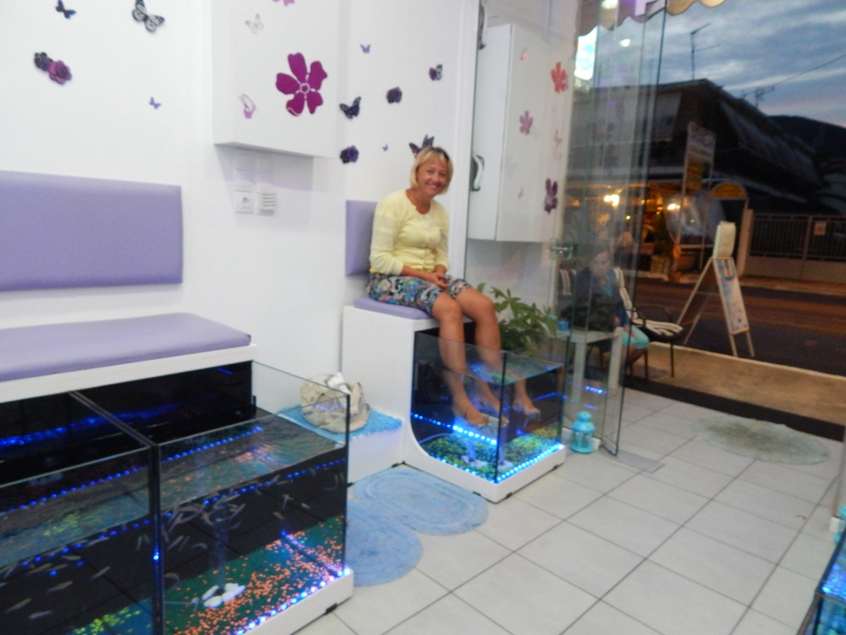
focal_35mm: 22
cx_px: 423
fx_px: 538
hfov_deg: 76.4
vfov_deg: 61.1
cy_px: 318
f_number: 3
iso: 200
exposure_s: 1/13
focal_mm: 4
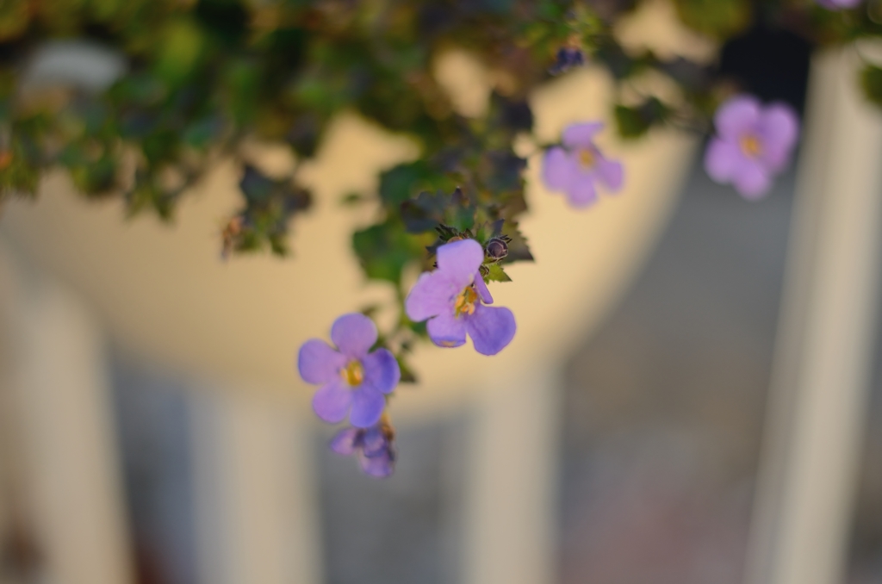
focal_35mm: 75
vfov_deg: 18.1
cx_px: 441
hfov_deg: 27.0
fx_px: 1834
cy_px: 292
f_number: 1.8
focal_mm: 50
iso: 100
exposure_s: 1/800
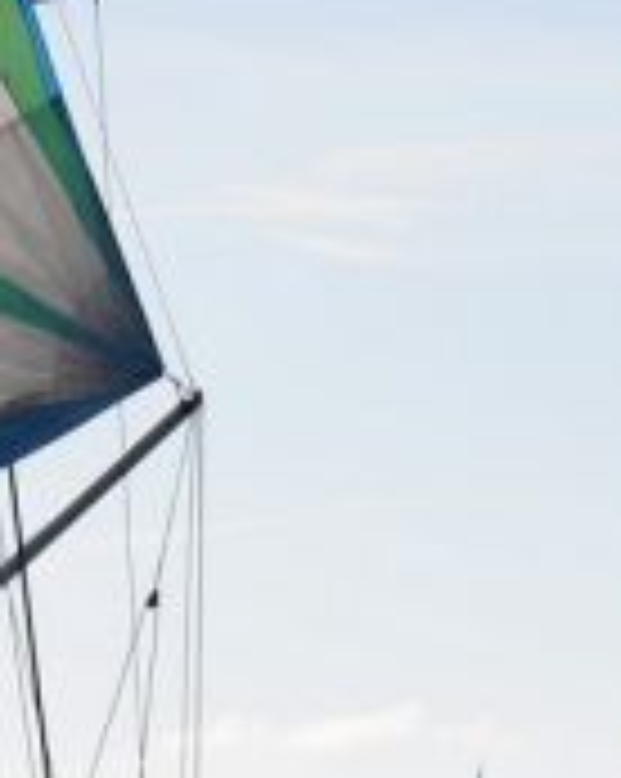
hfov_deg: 2.4
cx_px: 468
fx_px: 14752
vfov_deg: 3.0
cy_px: 708
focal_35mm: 641
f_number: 7.1
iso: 100
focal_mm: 98
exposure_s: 1/800
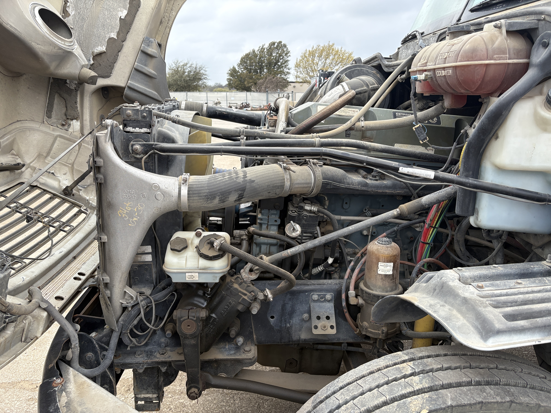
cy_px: 206
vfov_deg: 53.1
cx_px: 276
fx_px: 414
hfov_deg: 67.3
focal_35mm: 26
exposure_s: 1/1135
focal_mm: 5.96
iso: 64
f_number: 1.6
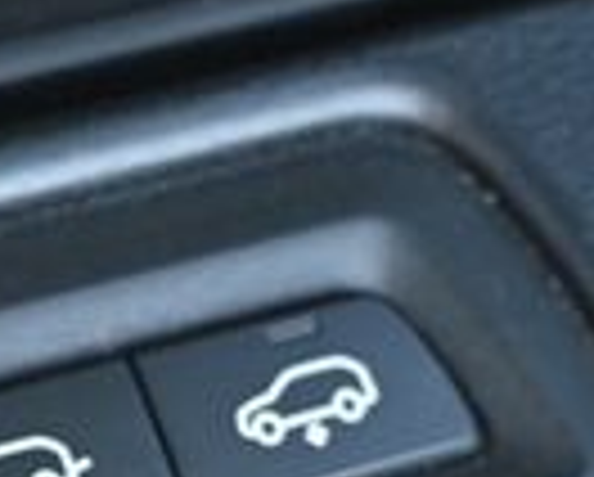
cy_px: 477
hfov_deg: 13.5
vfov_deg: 11.0
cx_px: -50
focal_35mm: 139
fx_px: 2454
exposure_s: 1/200
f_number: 3.8
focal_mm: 20.5
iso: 400
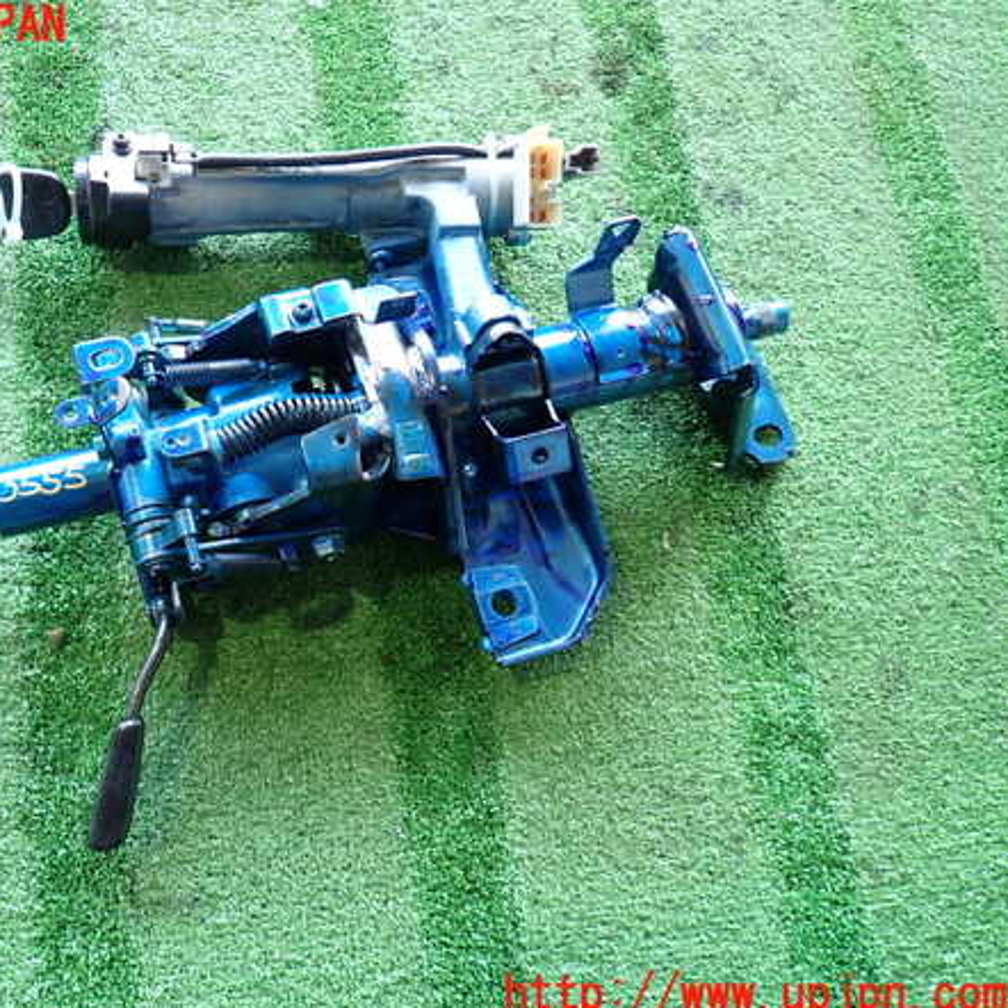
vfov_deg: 54.0
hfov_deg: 53.0
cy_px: 511
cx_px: 335
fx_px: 988
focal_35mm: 30
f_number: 2
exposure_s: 1/60
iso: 200
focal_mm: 4.5
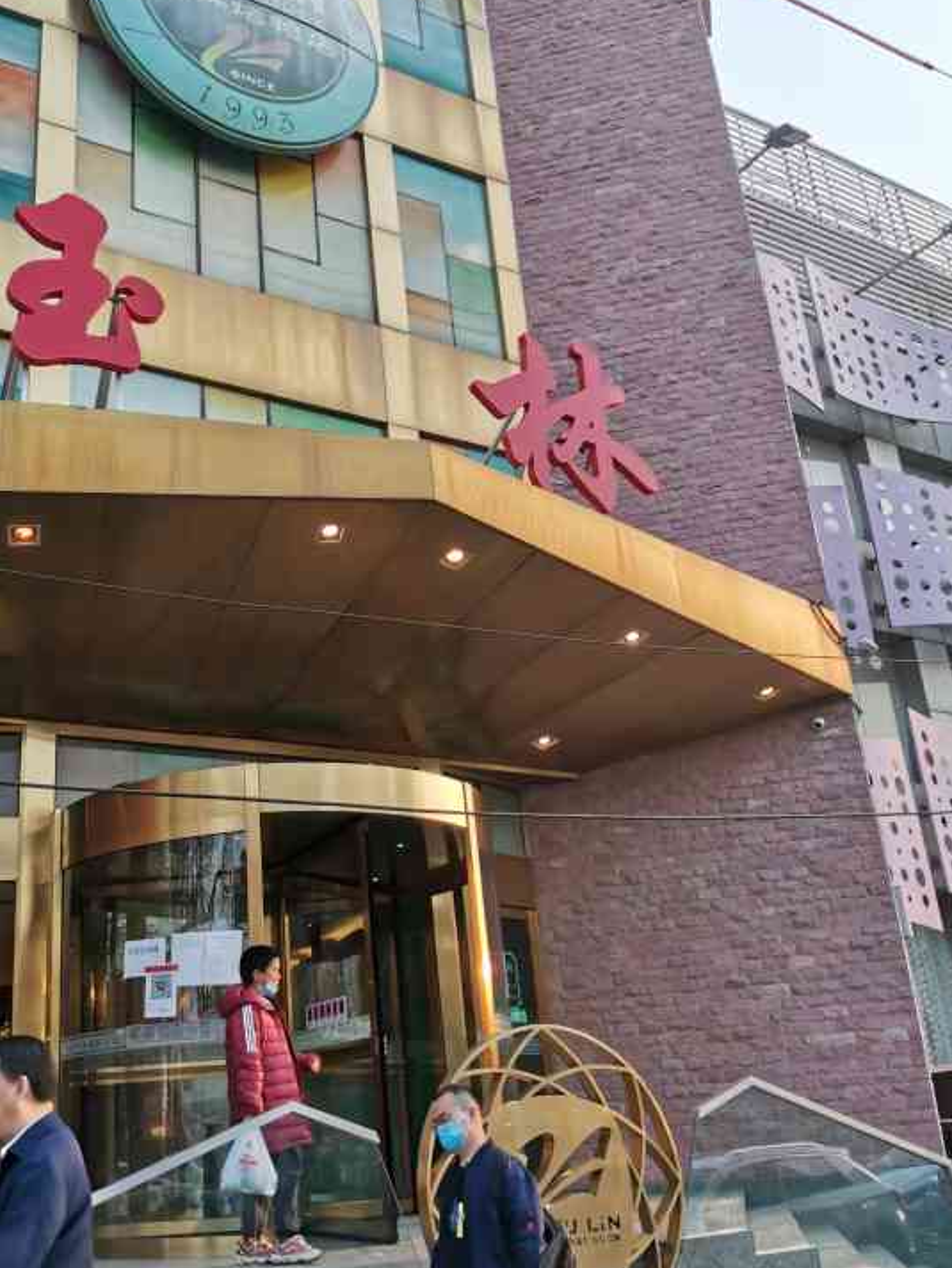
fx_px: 1246
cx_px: 336
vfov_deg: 53.9
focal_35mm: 34
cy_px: 661
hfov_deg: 41.4
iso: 50
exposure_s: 1/185
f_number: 1.4
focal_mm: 4.66
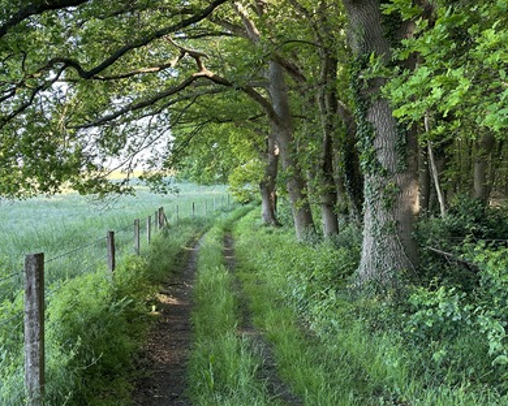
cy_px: 220
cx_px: 188
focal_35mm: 36
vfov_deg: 41.1
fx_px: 541
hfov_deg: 49.7
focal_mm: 6.86
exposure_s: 1/160
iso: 125
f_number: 1.78
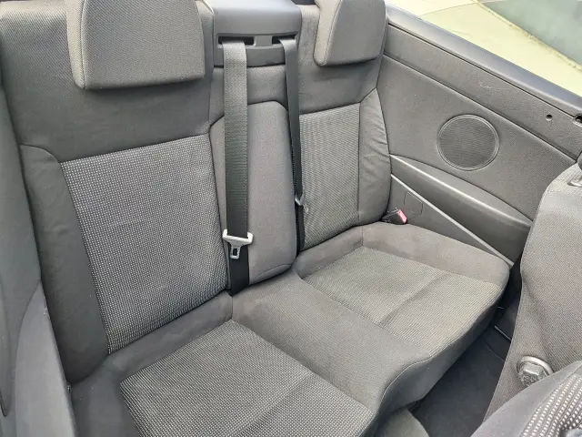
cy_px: 218
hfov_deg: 73.9
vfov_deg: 58.9
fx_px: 387
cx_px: 291
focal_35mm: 23
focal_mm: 5.56
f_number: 1.8
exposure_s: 1/138
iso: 100
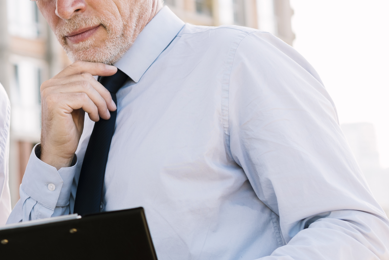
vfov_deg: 11.0
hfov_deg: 15.9
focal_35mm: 124
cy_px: 68
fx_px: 1340
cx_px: -78
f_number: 4
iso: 200
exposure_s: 1/200
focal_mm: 50
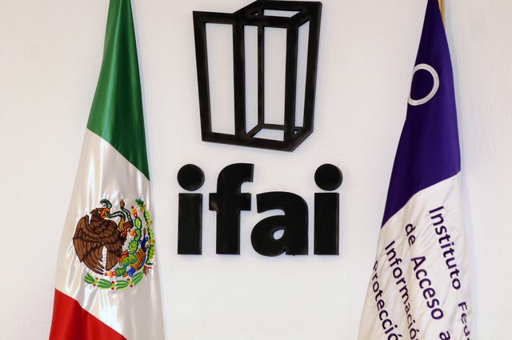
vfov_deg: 7.6
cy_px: 170
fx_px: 2557
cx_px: 256
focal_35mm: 180
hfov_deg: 11.4
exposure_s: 1/25
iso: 400
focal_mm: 120
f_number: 3.5
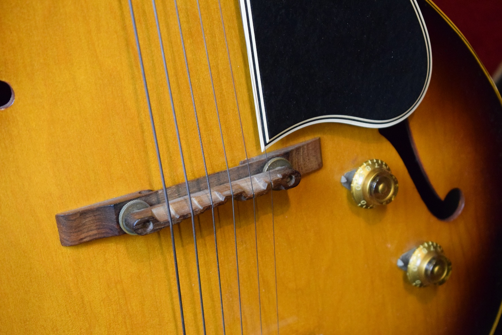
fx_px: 1150
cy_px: 168
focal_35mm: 82
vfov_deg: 16.6
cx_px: 251
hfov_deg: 24.6
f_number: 5.6
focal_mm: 55
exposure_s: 1/60
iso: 5000
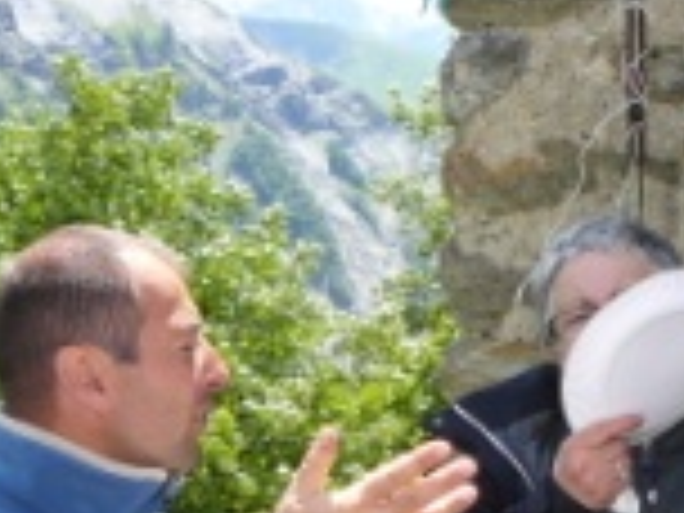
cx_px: 675
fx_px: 2035
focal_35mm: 103
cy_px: 598
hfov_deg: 18.6
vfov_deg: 14.0
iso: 80
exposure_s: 1/400
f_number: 2.8
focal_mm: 5.2
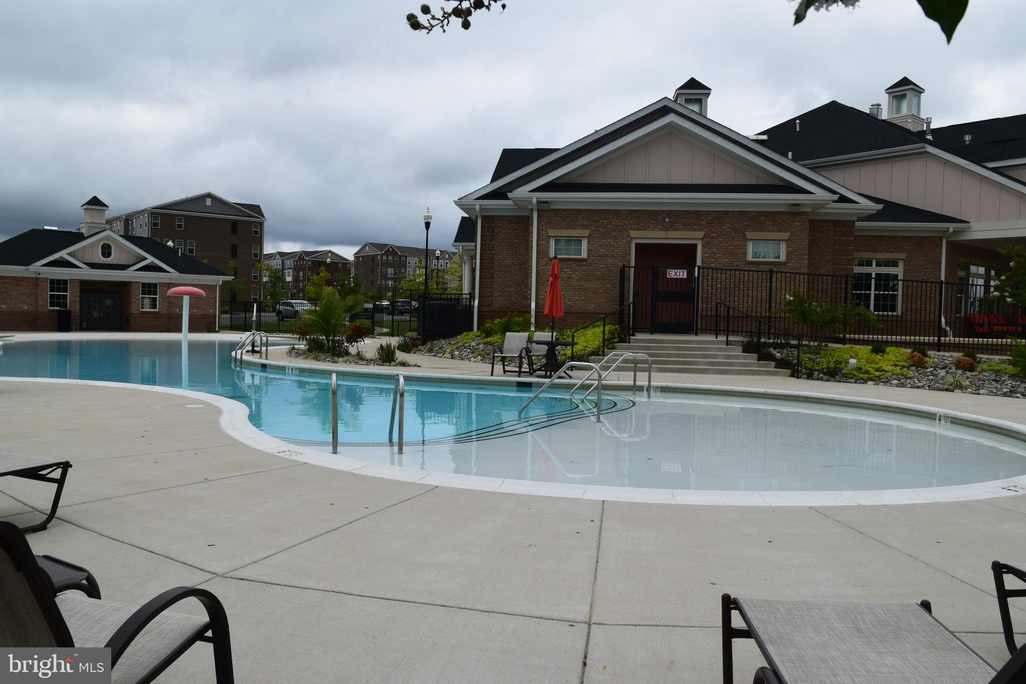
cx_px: 513
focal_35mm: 27
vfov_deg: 47.9
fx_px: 769
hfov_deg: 67.4
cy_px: 342
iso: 360
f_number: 11
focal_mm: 18
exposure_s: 1/500
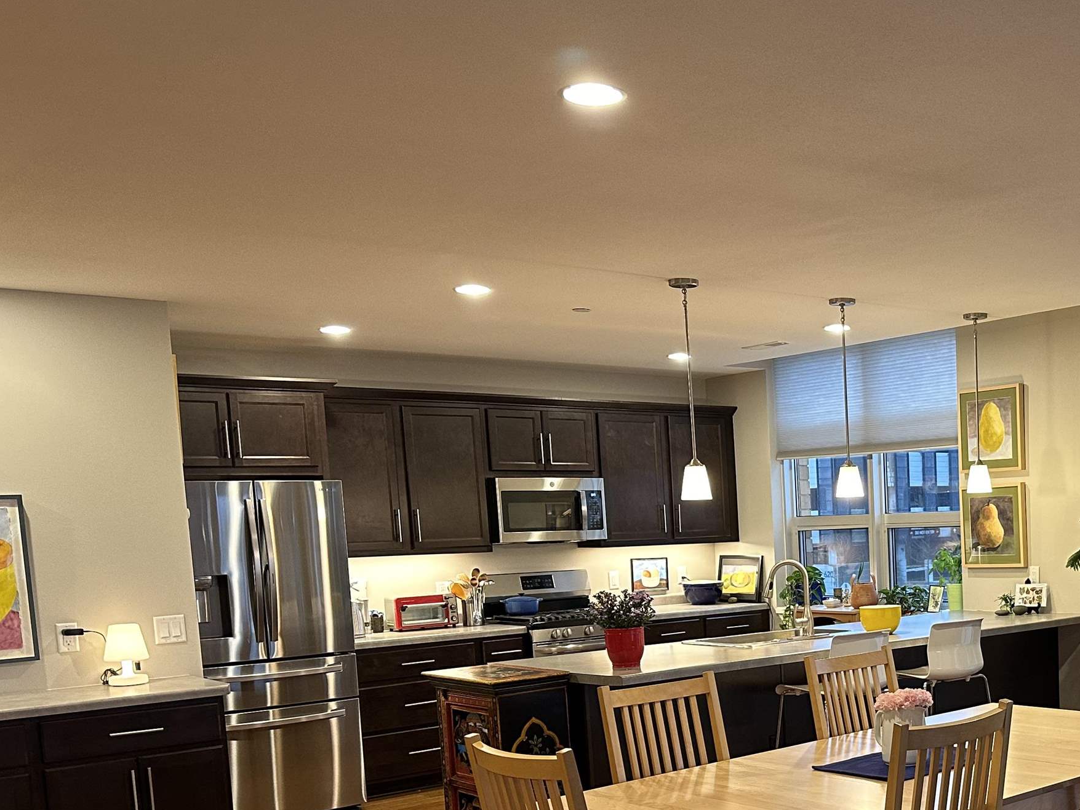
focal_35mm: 42
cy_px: 656
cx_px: 915
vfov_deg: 33.3
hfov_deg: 42.1
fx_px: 1311
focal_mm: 6.86
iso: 250
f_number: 1.78
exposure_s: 1/60
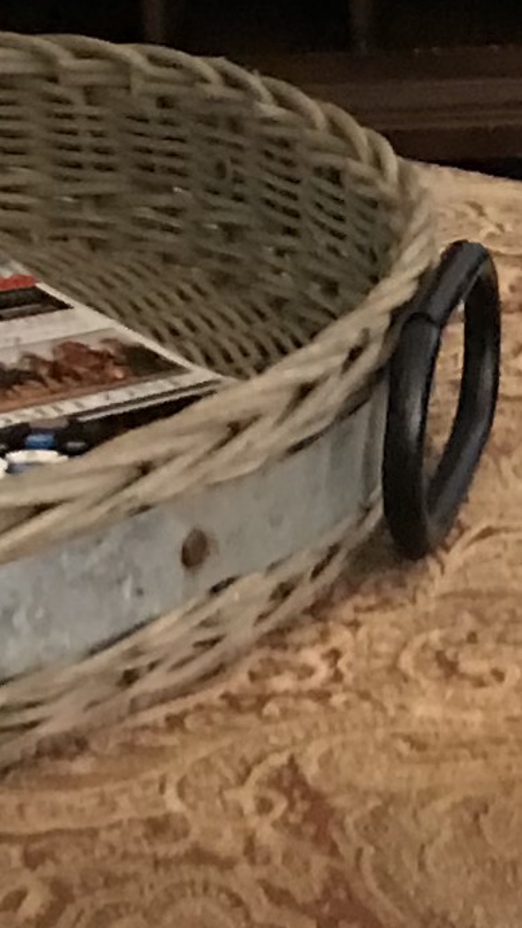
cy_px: -243
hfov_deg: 6.7
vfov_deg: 11.8
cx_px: 955
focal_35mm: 178
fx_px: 4377
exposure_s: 1/6
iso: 100
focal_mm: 3.99
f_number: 1.8
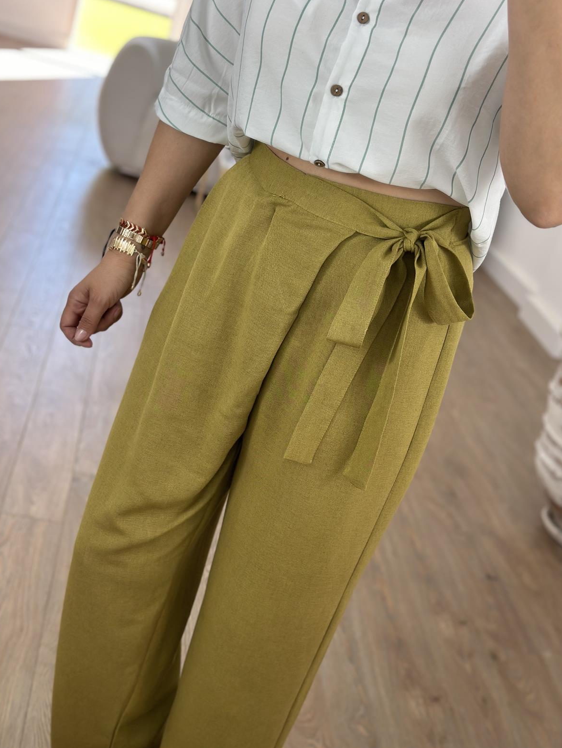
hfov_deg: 29.7
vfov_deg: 38.9
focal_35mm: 49
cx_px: 281
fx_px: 1060
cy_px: 372
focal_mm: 6.86
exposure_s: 1/213
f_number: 1.78
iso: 80
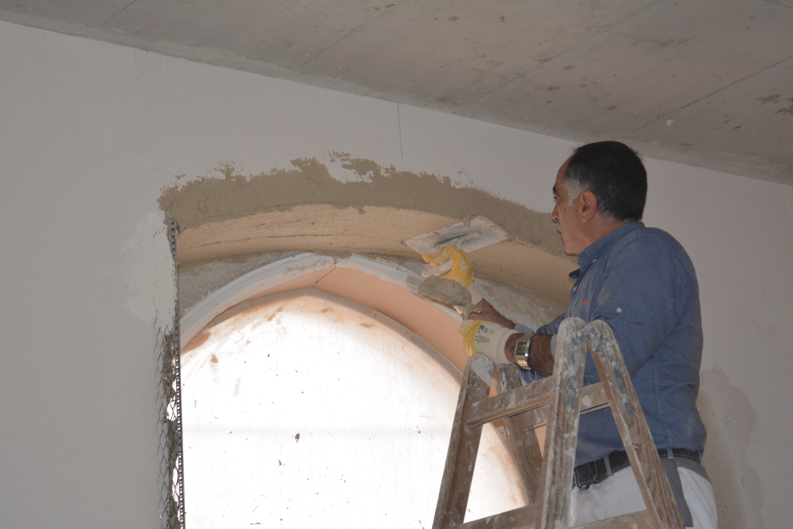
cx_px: 396
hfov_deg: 24.6
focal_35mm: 82
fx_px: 1817
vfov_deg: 16.6
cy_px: 264
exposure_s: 1/80
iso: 400
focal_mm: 55
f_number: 5.6
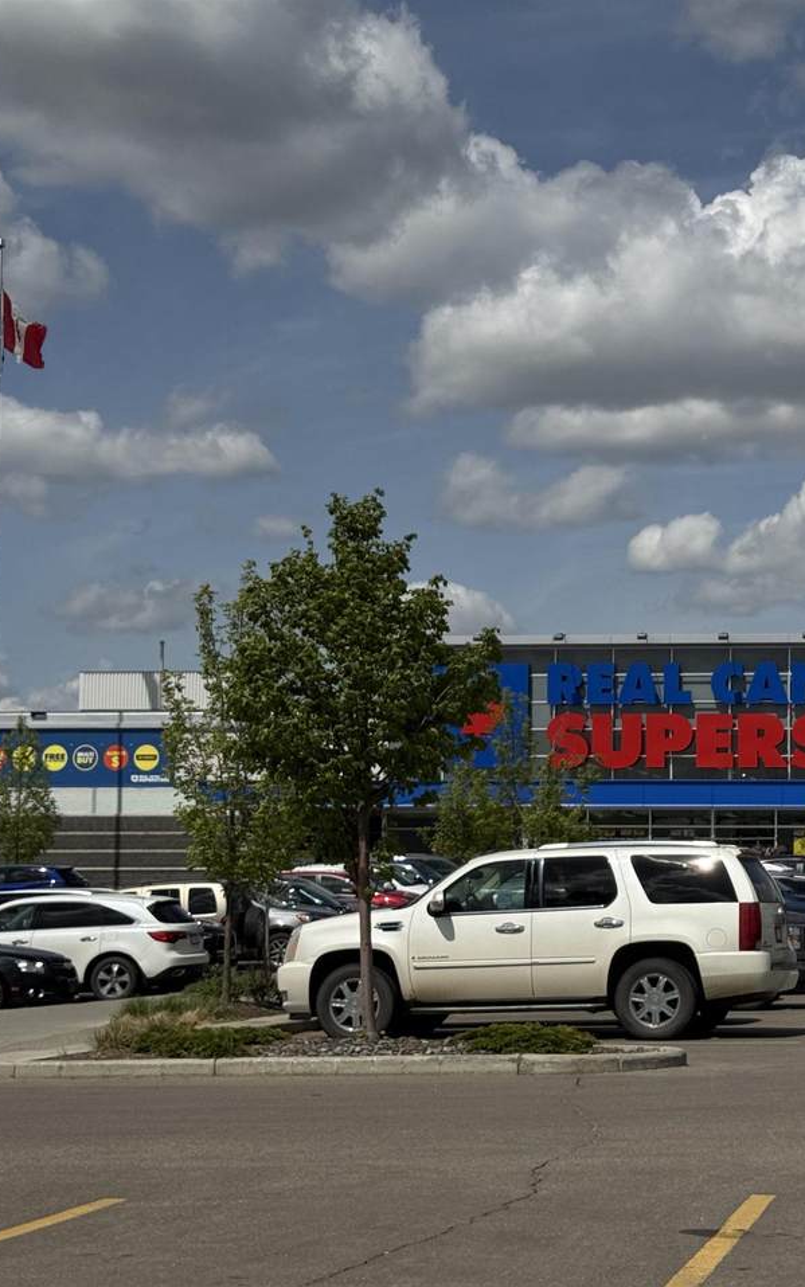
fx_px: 2386
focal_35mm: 68
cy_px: 644
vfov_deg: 30.2
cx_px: 711
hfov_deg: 18.8
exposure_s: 1/10526
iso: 80
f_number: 1.78
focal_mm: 6.76
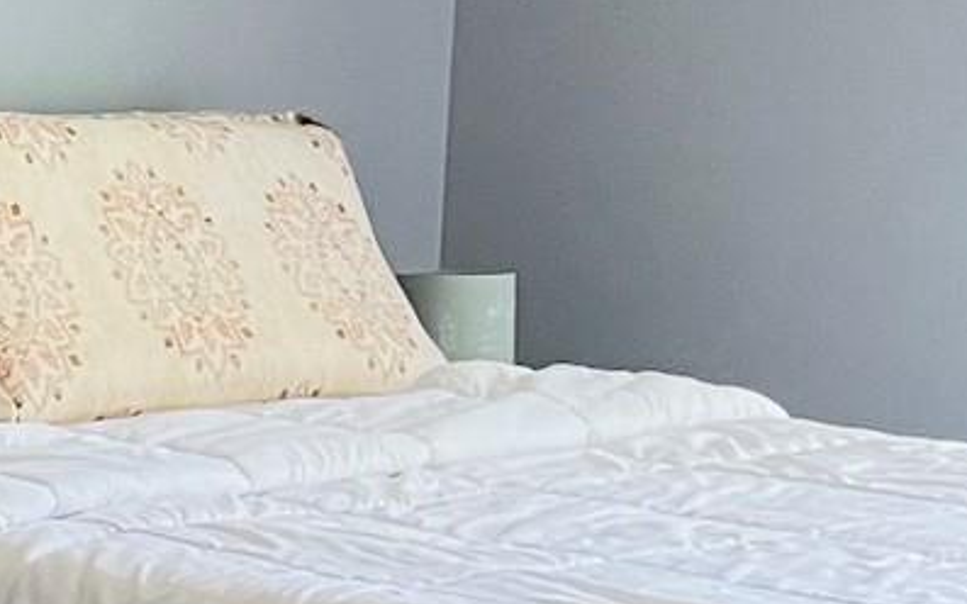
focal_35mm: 142
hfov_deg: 12.4
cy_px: 300
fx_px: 3742
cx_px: -1140
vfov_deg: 9.2
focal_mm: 5.1
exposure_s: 1/60
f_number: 1.6
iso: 200
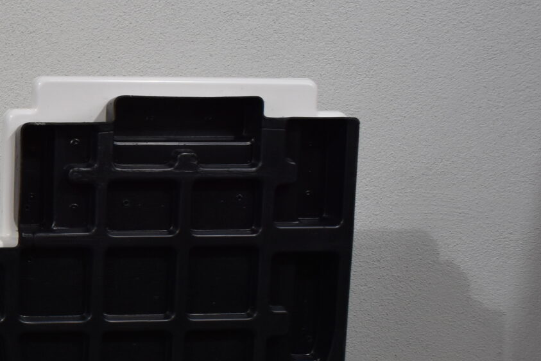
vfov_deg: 16.6
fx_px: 1232
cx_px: -205
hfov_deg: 21.7
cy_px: 253
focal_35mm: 82
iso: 400
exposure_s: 1/250
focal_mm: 18
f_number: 5
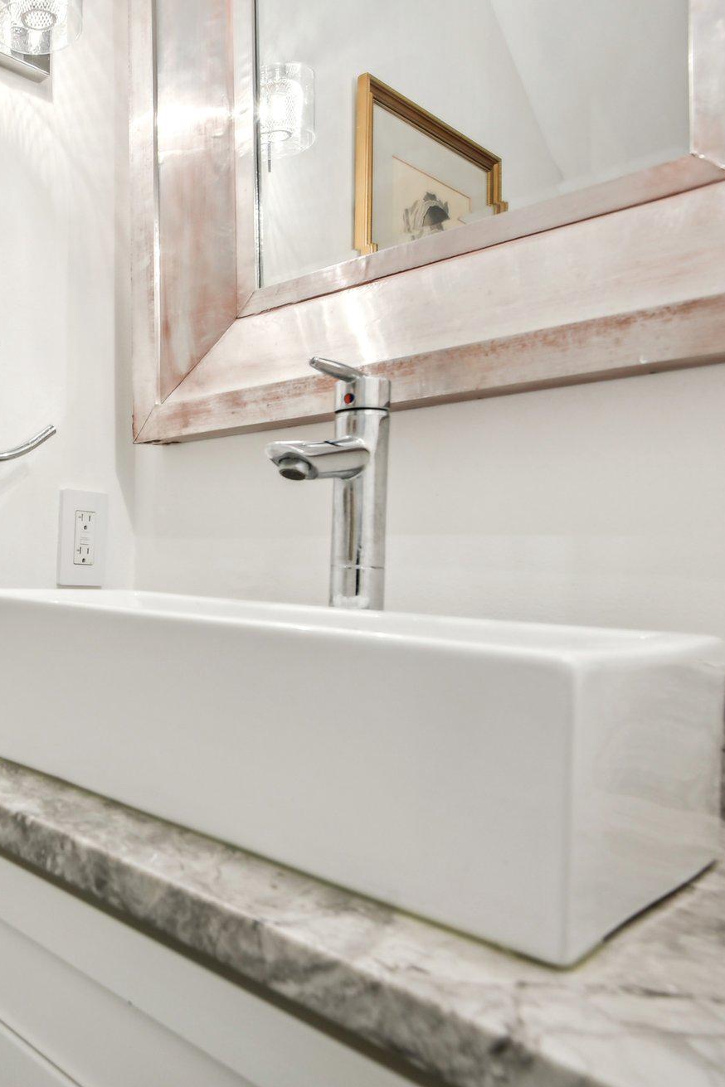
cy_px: 540
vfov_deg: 71.5
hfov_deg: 44.6
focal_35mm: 25
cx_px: 21
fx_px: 755
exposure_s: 1/10
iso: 400
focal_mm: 16
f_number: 8
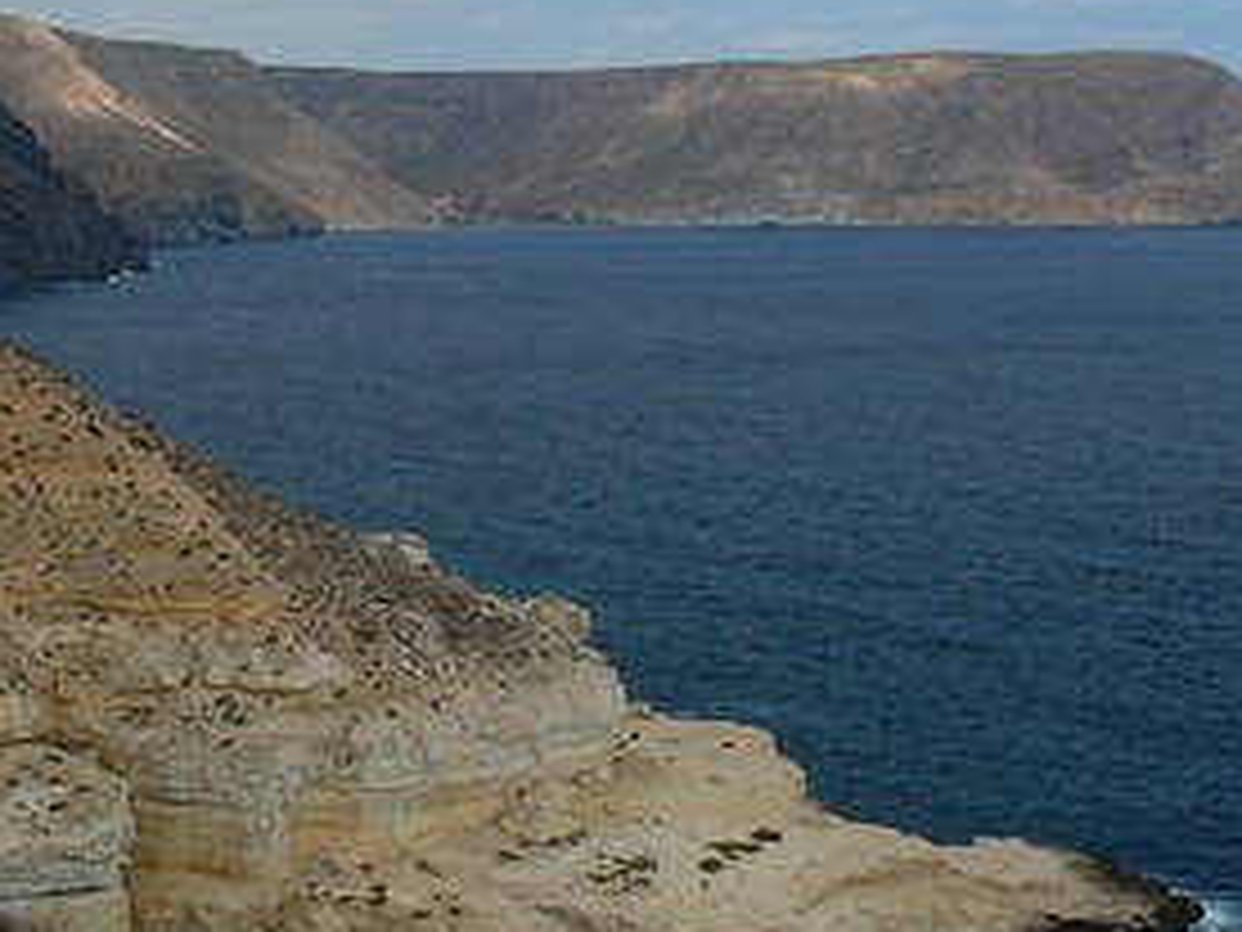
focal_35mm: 95
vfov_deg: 15.4
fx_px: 3409
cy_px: 86
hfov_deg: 20.6
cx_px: 531
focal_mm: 7.4
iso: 100
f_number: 5.6
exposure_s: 1/200
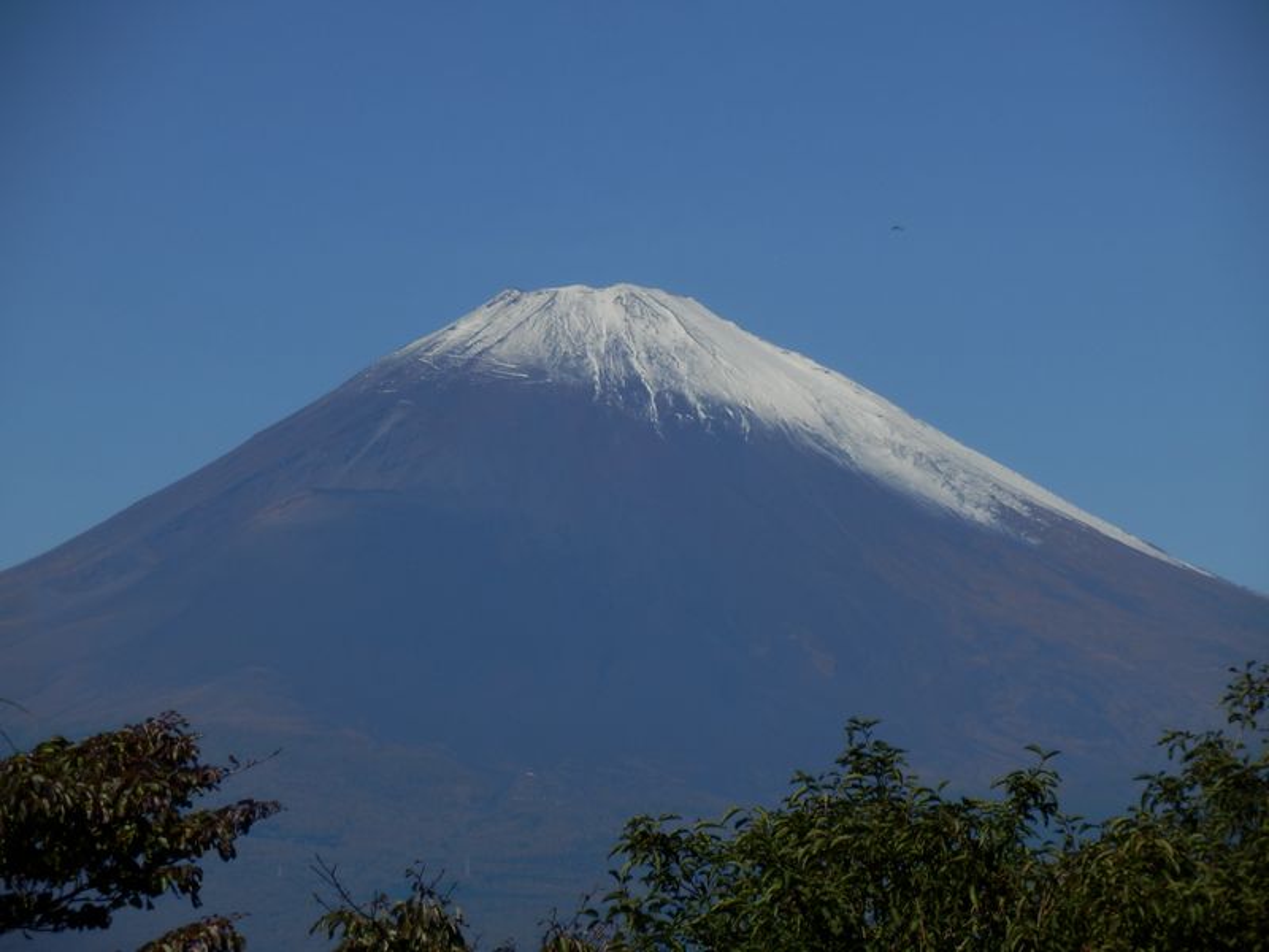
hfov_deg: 10.9
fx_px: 6635
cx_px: 634
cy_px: 476
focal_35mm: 181
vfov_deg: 8.2
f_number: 5.9
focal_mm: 32
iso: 80
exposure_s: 1/1000
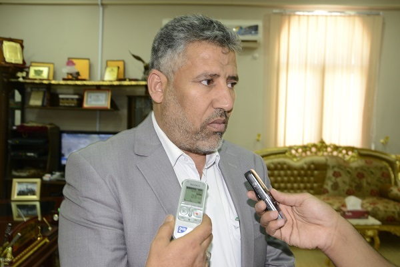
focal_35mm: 34
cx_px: 200
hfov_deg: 55.8
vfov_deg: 38.9
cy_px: 134
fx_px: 378
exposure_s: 1/60
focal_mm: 34
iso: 1000
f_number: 6.3
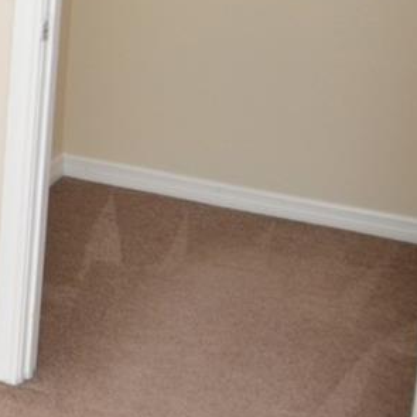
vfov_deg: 20.2
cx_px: -571
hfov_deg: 14.3
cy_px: -13
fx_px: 1131
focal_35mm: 83
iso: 400
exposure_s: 1/80
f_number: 4.5
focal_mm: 12
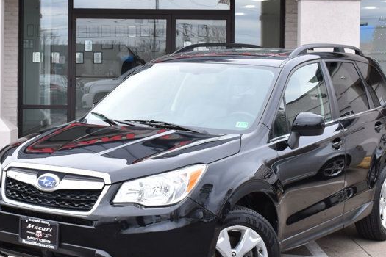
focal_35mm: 79
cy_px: 102
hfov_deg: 25.5
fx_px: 847
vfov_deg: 17.3
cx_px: 121
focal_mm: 27
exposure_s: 1/160
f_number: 8
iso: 400
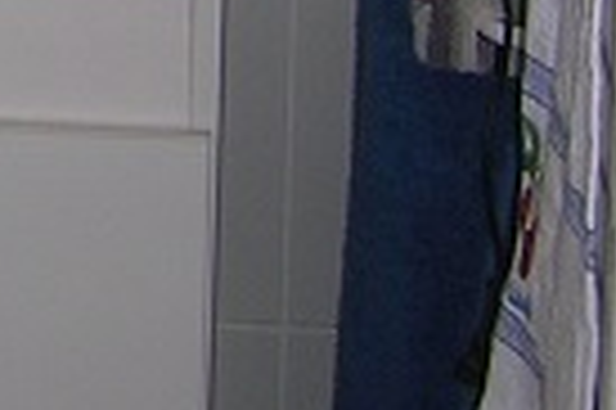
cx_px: -665
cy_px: -721
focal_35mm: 207
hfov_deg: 9.3
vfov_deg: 6.2
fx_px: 3538
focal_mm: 5.7
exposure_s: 1/60.1
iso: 50
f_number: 2.9
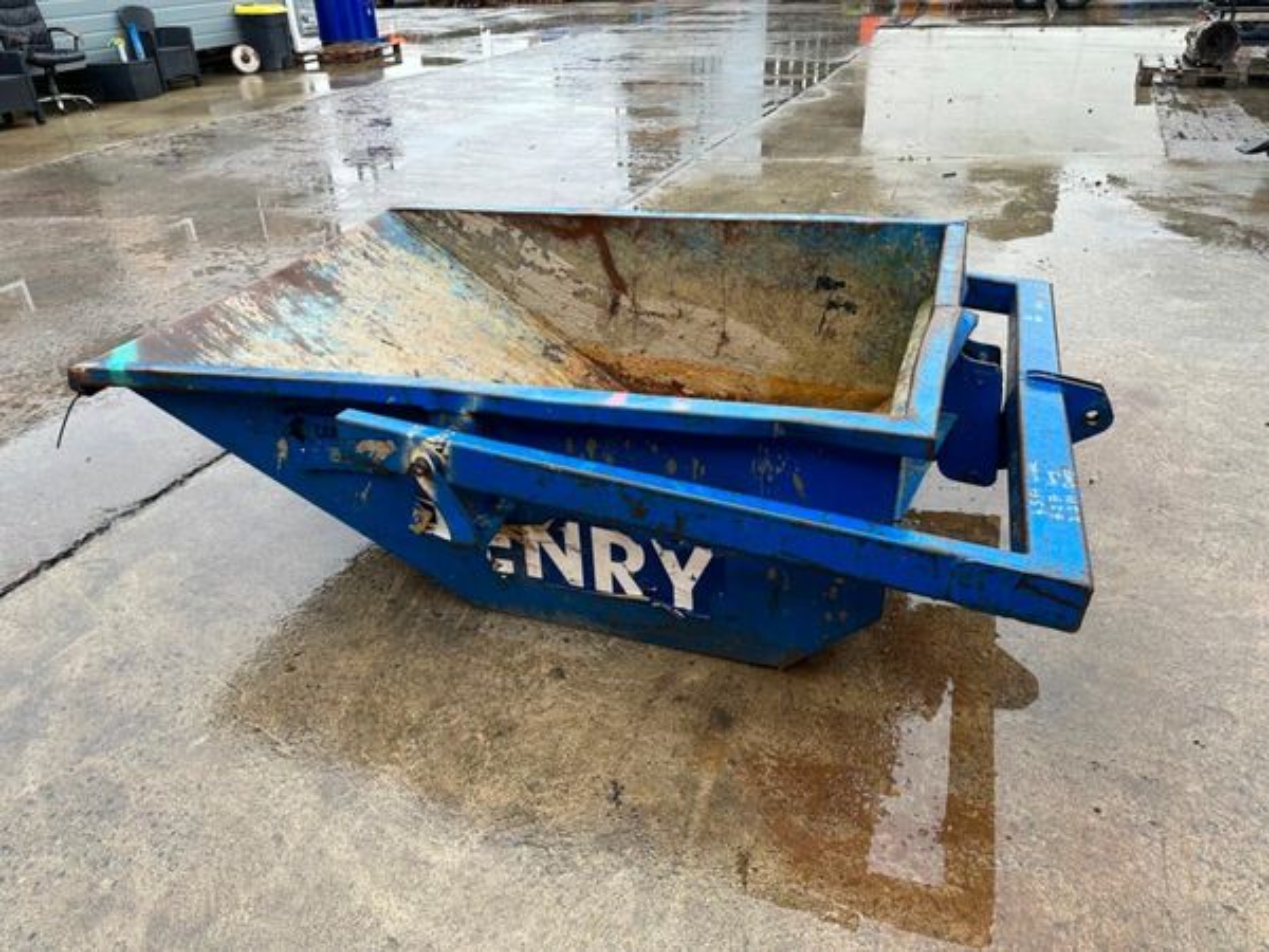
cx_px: 634
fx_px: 880
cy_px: 476
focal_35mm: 24
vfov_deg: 56.8
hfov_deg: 71.6
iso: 100
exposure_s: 1/121
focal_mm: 6.86
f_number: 1.78
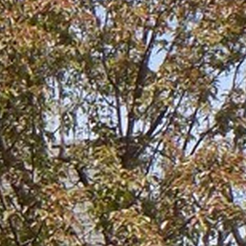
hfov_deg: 6.2
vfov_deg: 6.3
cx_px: -342
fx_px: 2179
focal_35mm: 271
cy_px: 439
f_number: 3.7
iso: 80
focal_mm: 8.1
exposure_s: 1/500
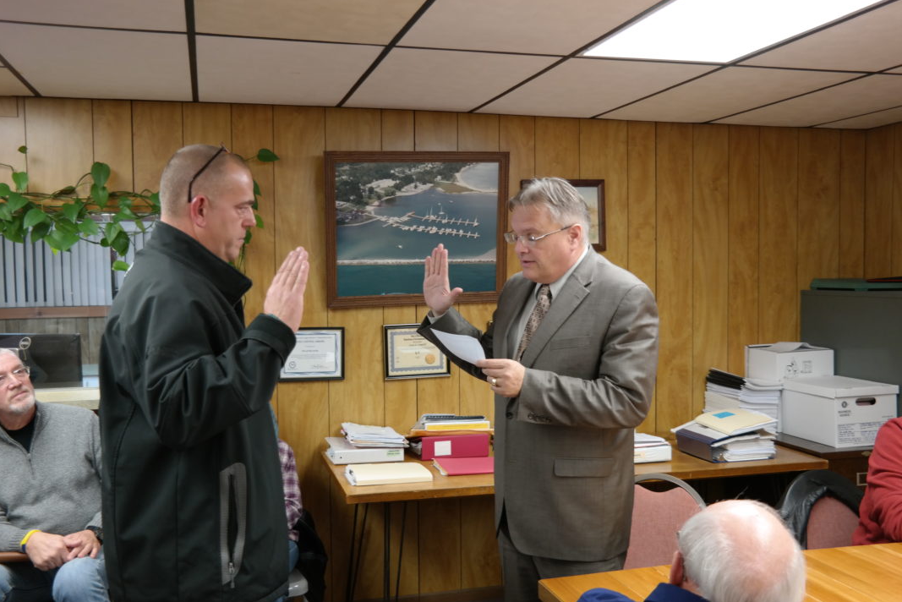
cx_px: 447
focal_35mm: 34
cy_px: 308
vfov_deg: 38.9
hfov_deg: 55.8
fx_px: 852
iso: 400
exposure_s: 1/40
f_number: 4
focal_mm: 22
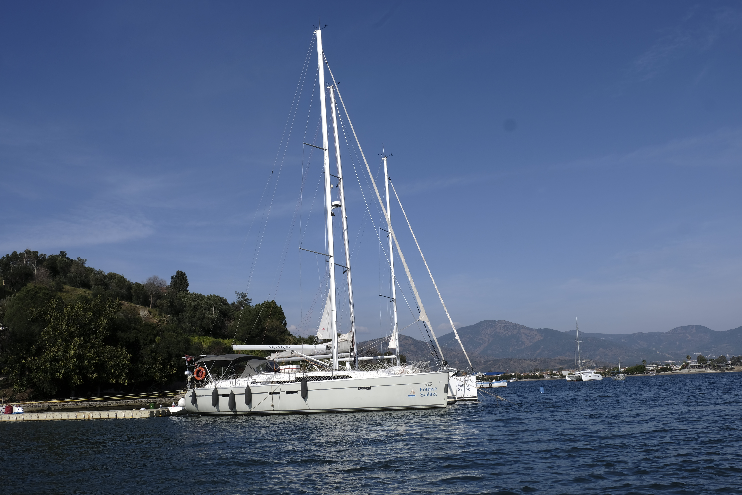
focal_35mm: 31
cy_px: 248
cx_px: 371
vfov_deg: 42.3
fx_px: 639
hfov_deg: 60.3
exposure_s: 1/200
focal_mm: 20.8
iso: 100
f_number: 13
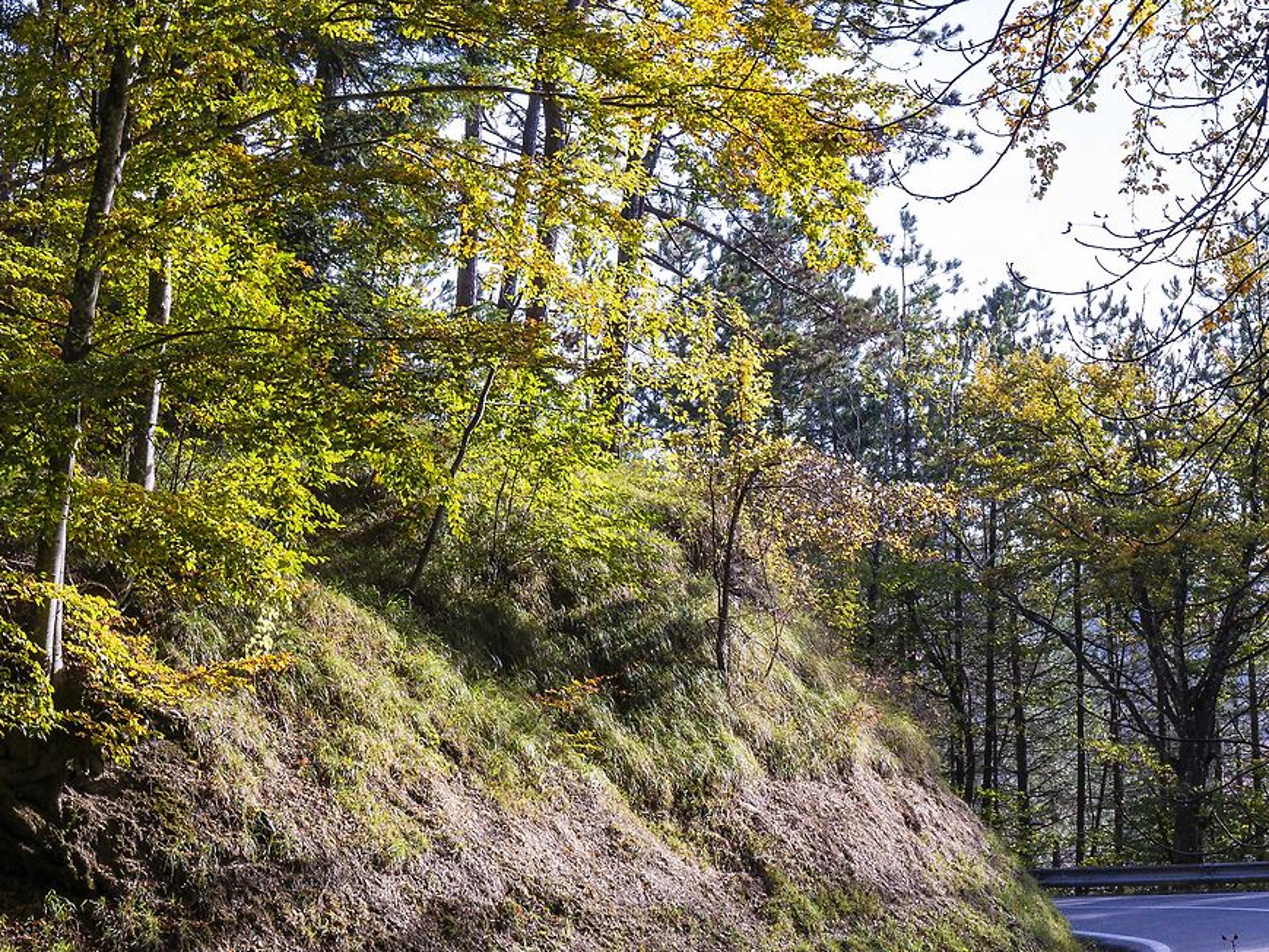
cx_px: 720
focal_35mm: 93
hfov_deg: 21.1
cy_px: 245
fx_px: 3410
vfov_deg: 15.8
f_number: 8
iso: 400
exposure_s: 1/250
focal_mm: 35
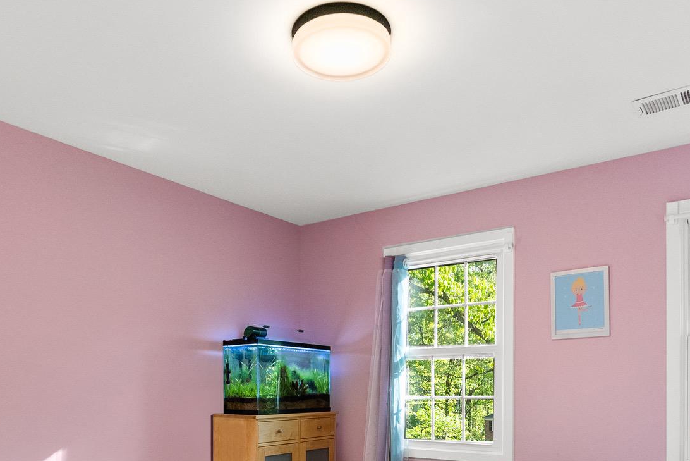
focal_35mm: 30
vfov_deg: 40.7
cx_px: 335
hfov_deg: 61.9
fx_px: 575
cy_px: 403
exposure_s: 1/25
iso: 800
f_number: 5
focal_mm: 16
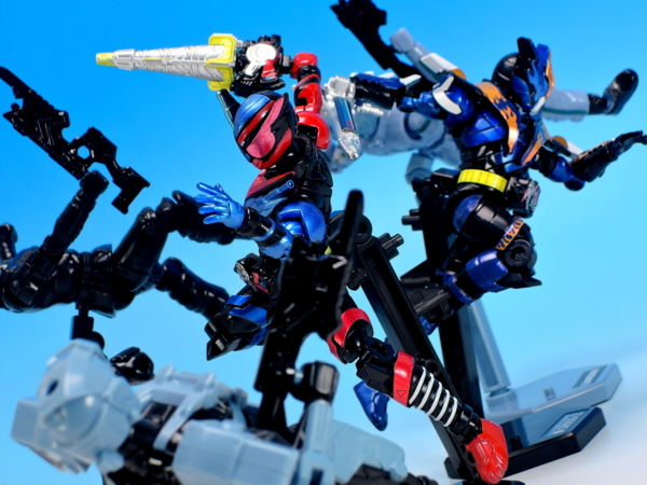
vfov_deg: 15.6
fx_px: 1776
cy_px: 242
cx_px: 324
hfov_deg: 20.7
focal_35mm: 95
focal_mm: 20.2
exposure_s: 1
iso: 80
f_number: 7.1
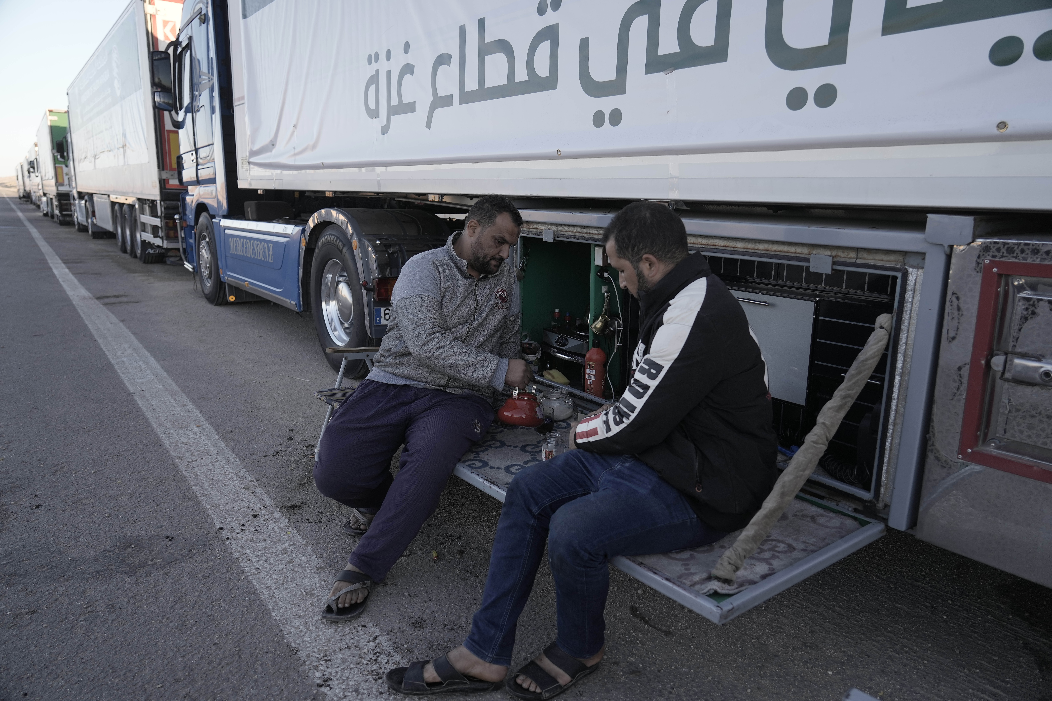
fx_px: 701
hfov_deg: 73.7
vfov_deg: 53.1
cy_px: 350
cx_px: 526
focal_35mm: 24
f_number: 4
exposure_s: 1/400
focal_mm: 24
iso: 320
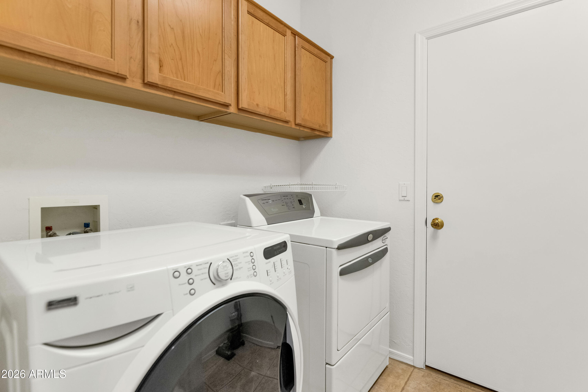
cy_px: 196
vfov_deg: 70.4
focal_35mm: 17
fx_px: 278
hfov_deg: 93.3
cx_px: 294
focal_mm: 17
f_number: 4
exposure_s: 1/160
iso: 1000
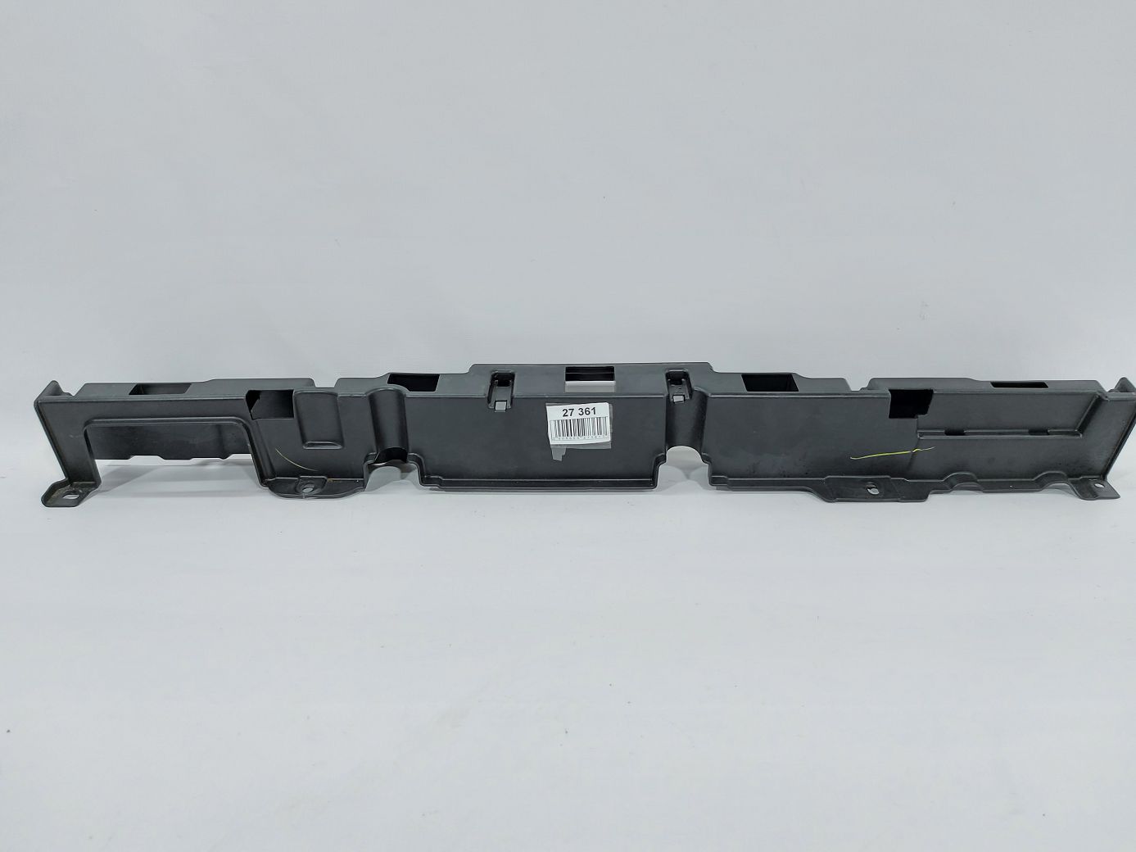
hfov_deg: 71.6
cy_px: 426
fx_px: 788
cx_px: 568
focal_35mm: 24
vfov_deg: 56.8
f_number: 1.8
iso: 64
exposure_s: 1/50
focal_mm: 5.23
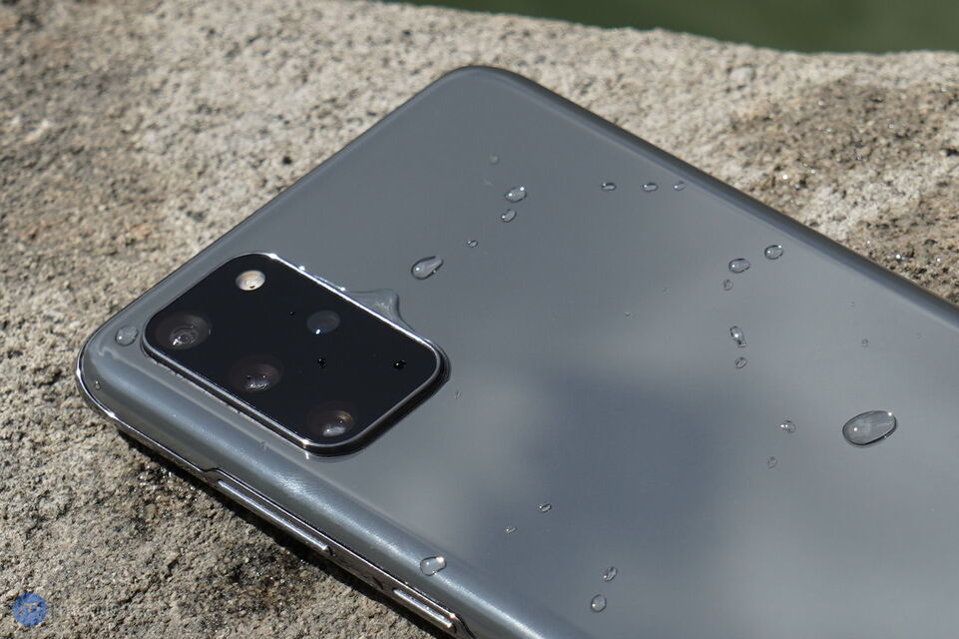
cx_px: 480
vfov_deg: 20.0
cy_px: 320
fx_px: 1811
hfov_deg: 29.7
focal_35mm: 68
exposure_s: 1/500
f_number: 8
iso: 100
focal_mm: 68
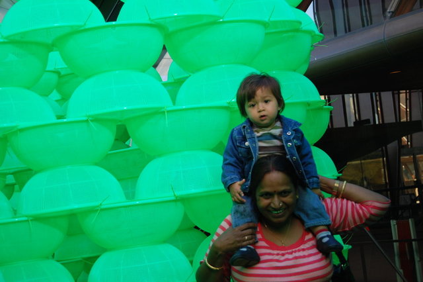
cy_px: 141
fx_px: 916
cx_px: 212
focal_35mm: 78
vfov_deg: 17.5
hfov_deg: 26.0
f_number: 5.6
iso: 220
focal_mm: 52
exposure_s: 1/125
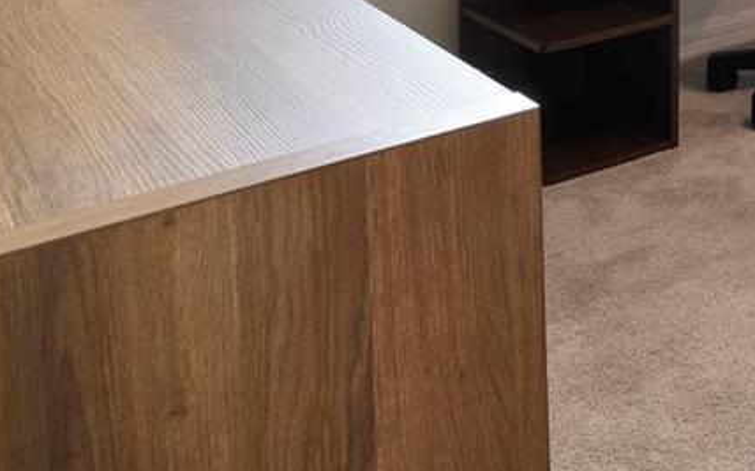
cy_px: -418
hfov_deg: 22.4
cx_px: 1309
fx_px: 1254
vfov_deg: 16.9
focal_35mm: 61
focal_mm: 11
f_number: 8
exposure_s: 1/1.67
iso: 100
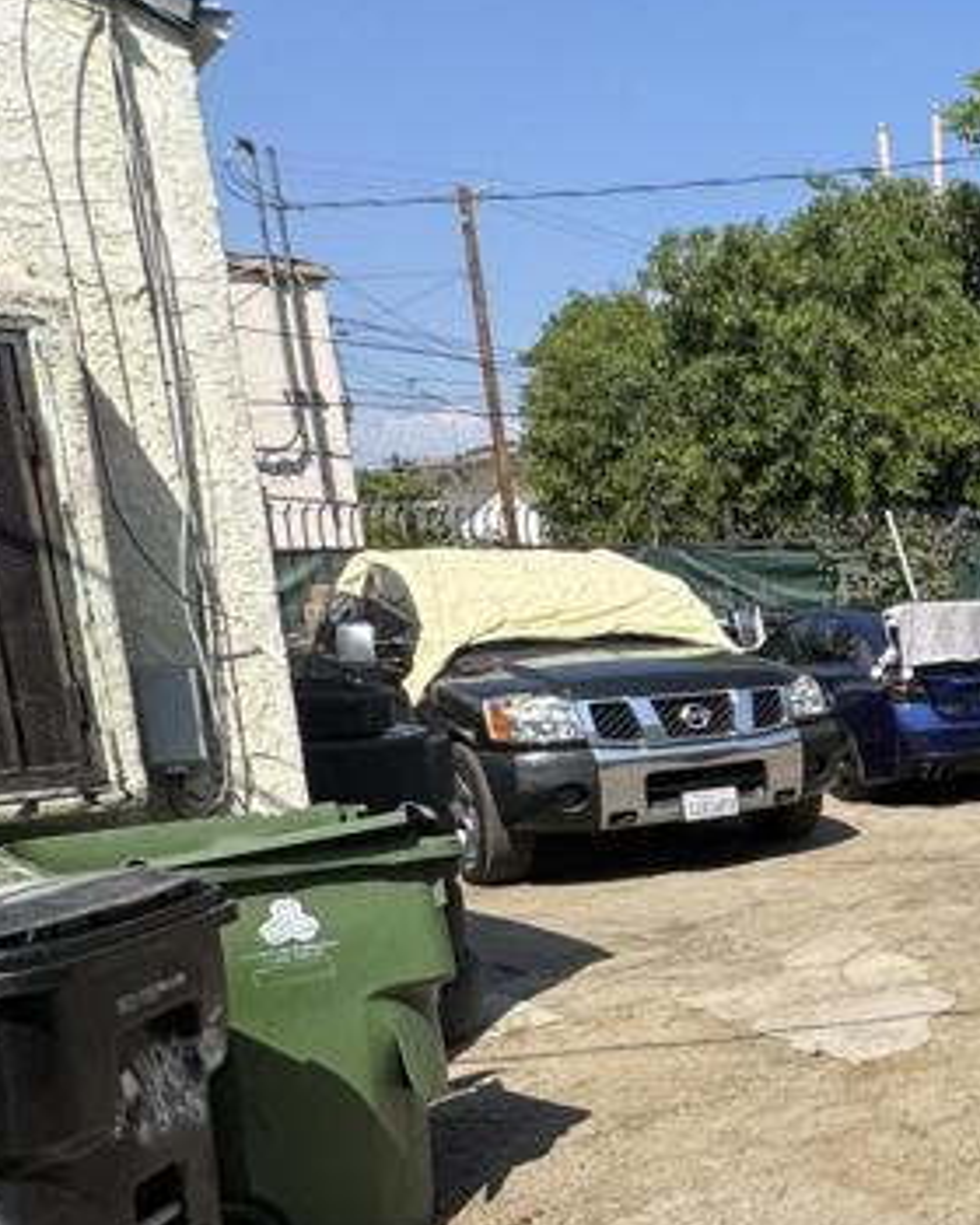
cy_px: 850
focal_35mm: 40
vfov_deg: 44.9
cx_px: 1320
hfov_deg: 29.1
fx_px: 1450
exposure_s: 1/1420
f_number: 2.2
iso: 50
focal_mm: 2.22
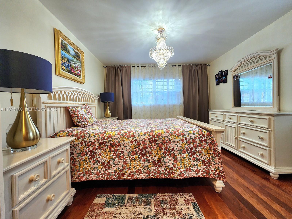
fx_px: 110
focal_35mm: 13
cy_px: 110
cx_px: 146
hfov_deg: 106.2
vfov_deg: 89.9
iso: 125
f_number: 2.2
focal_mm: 2.2
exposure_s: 1/60.2
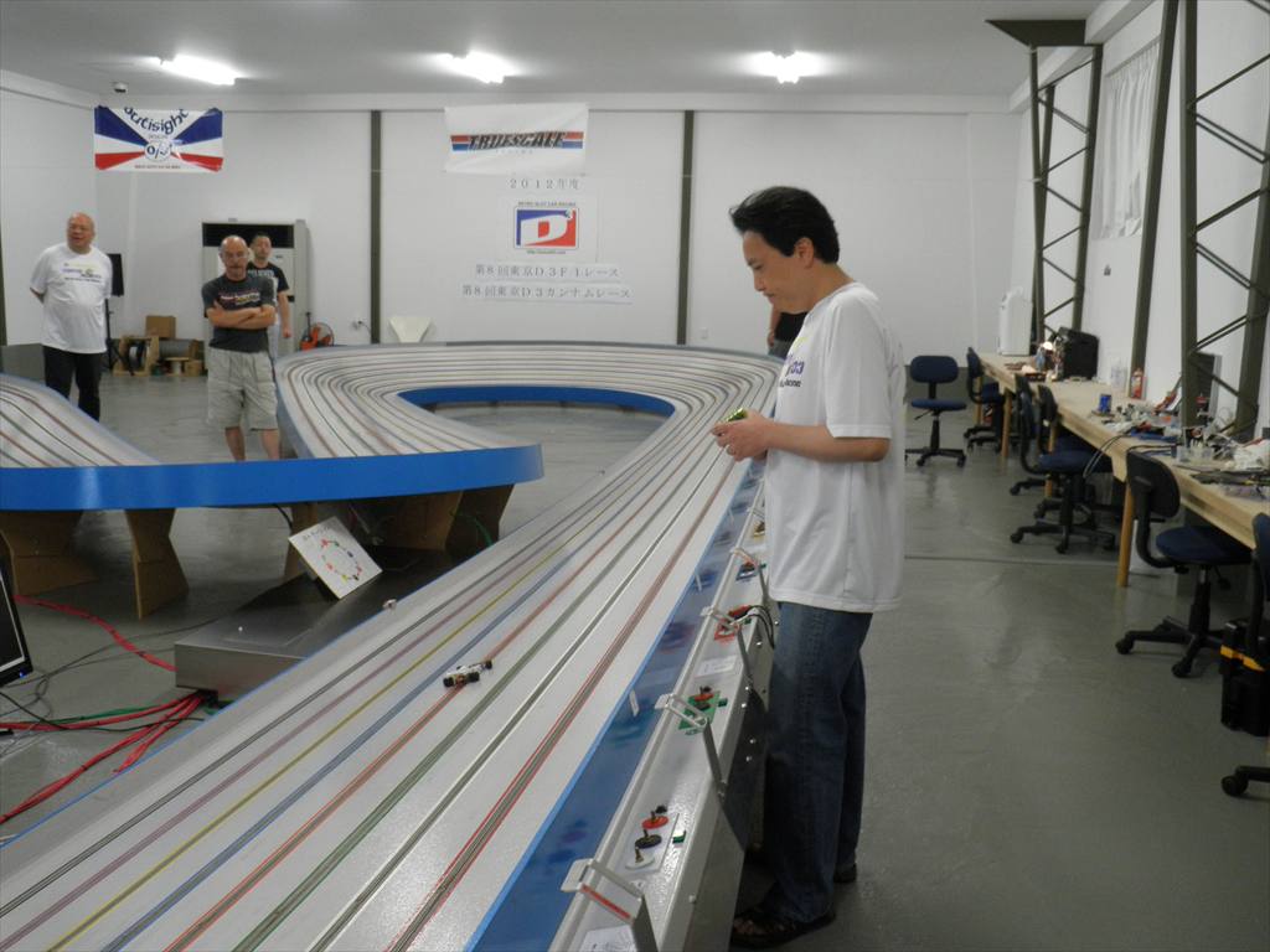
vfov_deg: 41.8
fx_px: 1247
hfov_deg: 54.0
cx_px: 635
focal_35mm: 34
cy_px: 476
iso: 200
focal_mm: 6.1
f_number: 3.5
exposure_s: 1/25
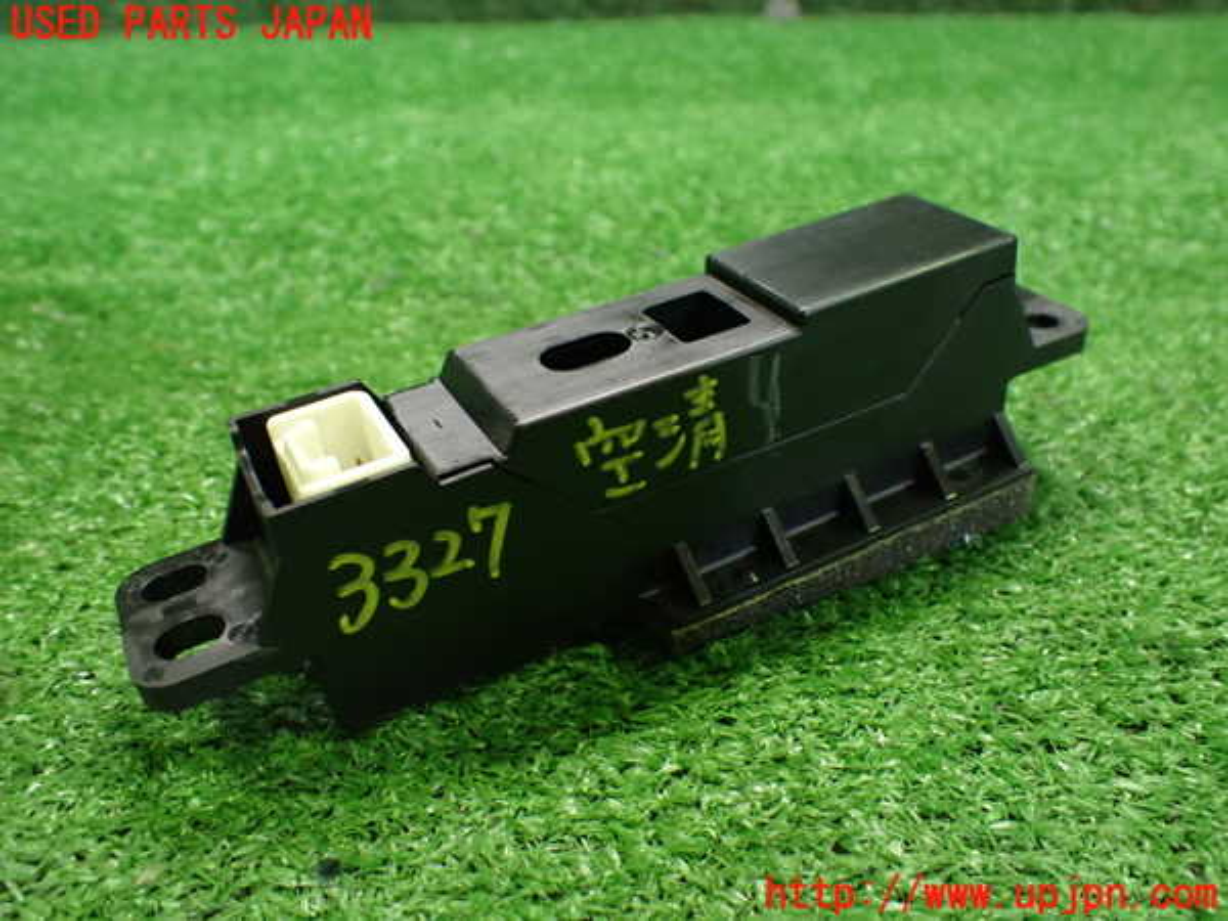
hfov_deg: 60.0
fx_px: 1064
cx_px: 614
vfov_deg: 46.8
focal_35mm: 30
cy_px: 460
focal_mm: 5.4
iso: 800
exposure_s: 1/50
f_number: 2.3
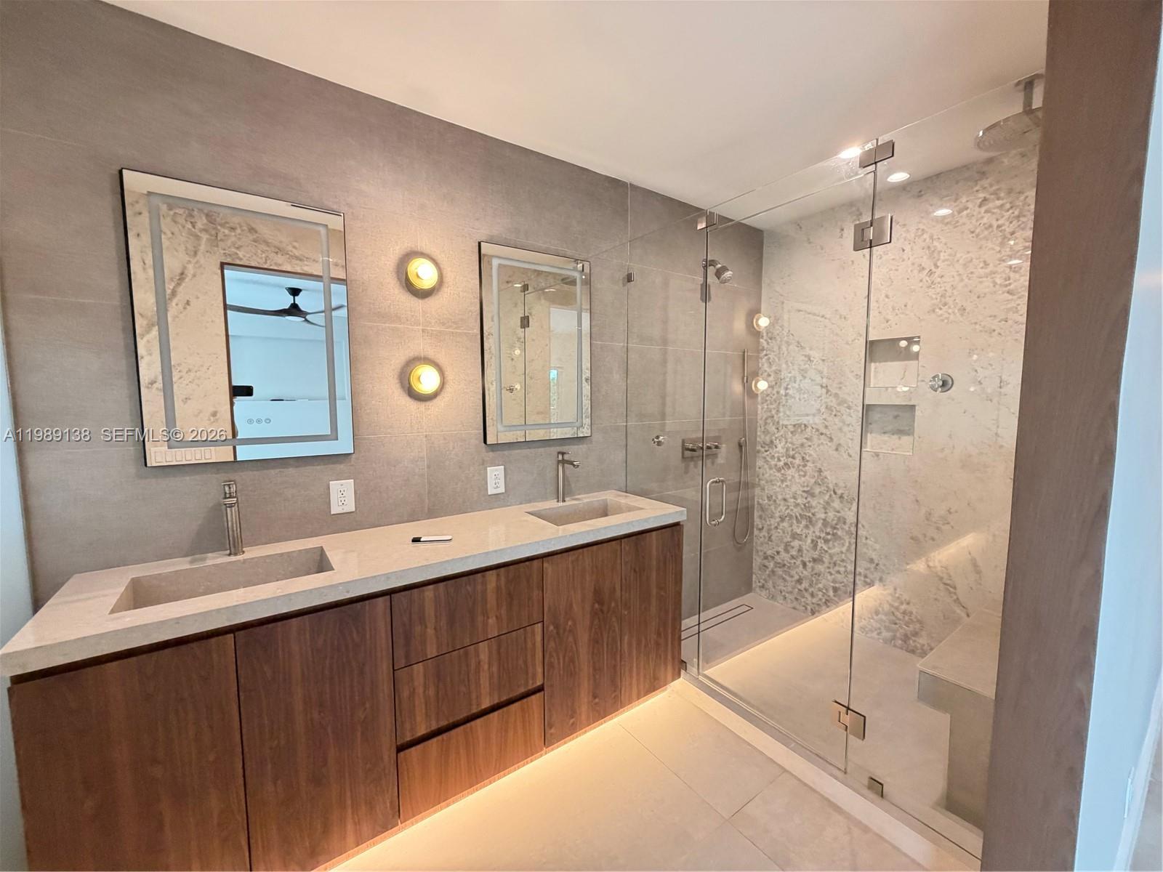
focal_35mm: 14
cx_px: 582
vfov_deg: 85.7
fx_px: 470
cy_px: 436
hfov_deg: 102.1
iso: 500
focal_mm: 2.22
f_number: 2.2
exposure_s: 1/60
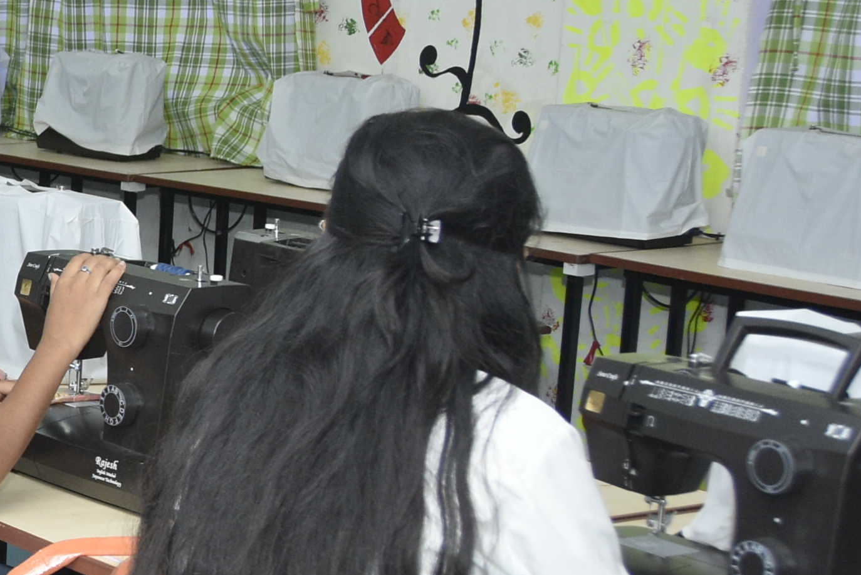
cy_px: 326
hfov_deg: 16.8
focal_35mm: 108
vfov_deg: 12.7
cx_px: -511
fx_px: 2584
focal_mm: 22
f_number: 4.5
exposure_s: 1/125
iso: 640
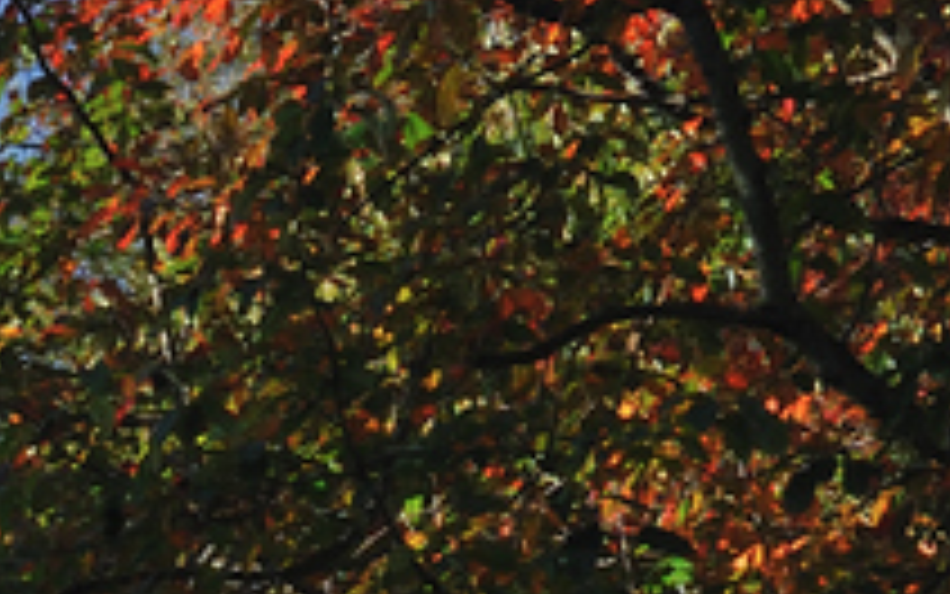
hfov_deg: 8.7
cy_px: 1289
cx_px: -1571
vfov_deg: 6.0
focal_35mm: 212
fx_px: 5490
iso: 200
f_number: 16
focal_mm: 35
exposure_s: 1/20
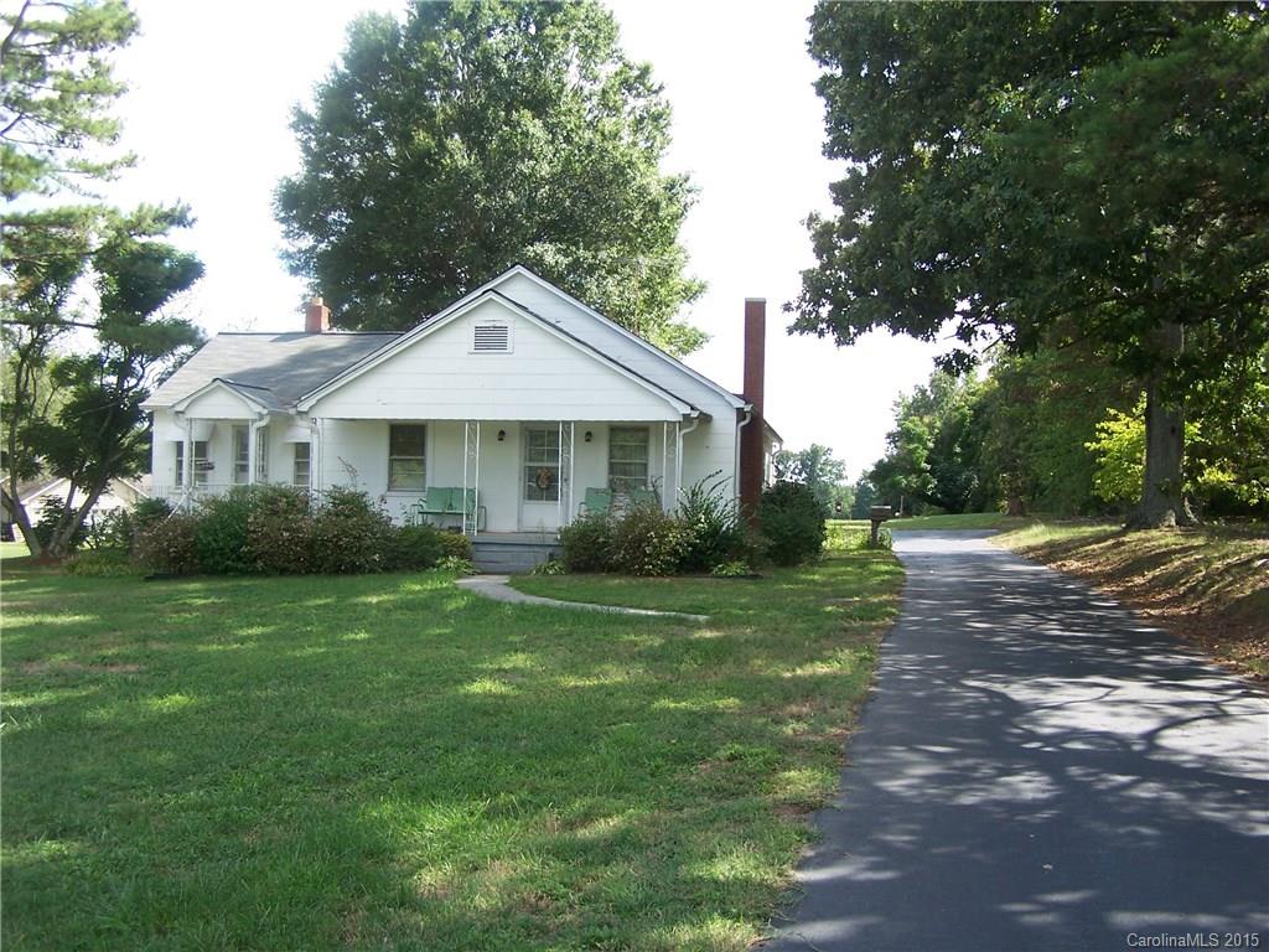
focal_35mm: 38
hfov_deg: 49.0
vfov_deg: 37.7
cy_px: 476
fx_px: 1393
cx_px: 634
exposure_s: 1/320
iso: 80
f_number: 2.8
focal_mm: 6.3
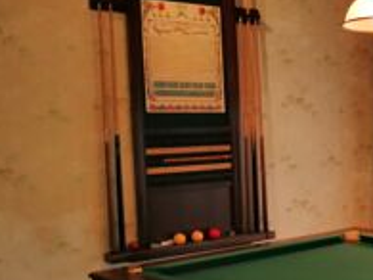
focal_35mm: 64
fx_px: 689
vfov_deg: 22.8
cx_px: 450
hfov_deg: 26.8
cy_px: 182
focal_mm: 3.62
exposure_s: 1/33.3
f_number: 1.8
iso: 100
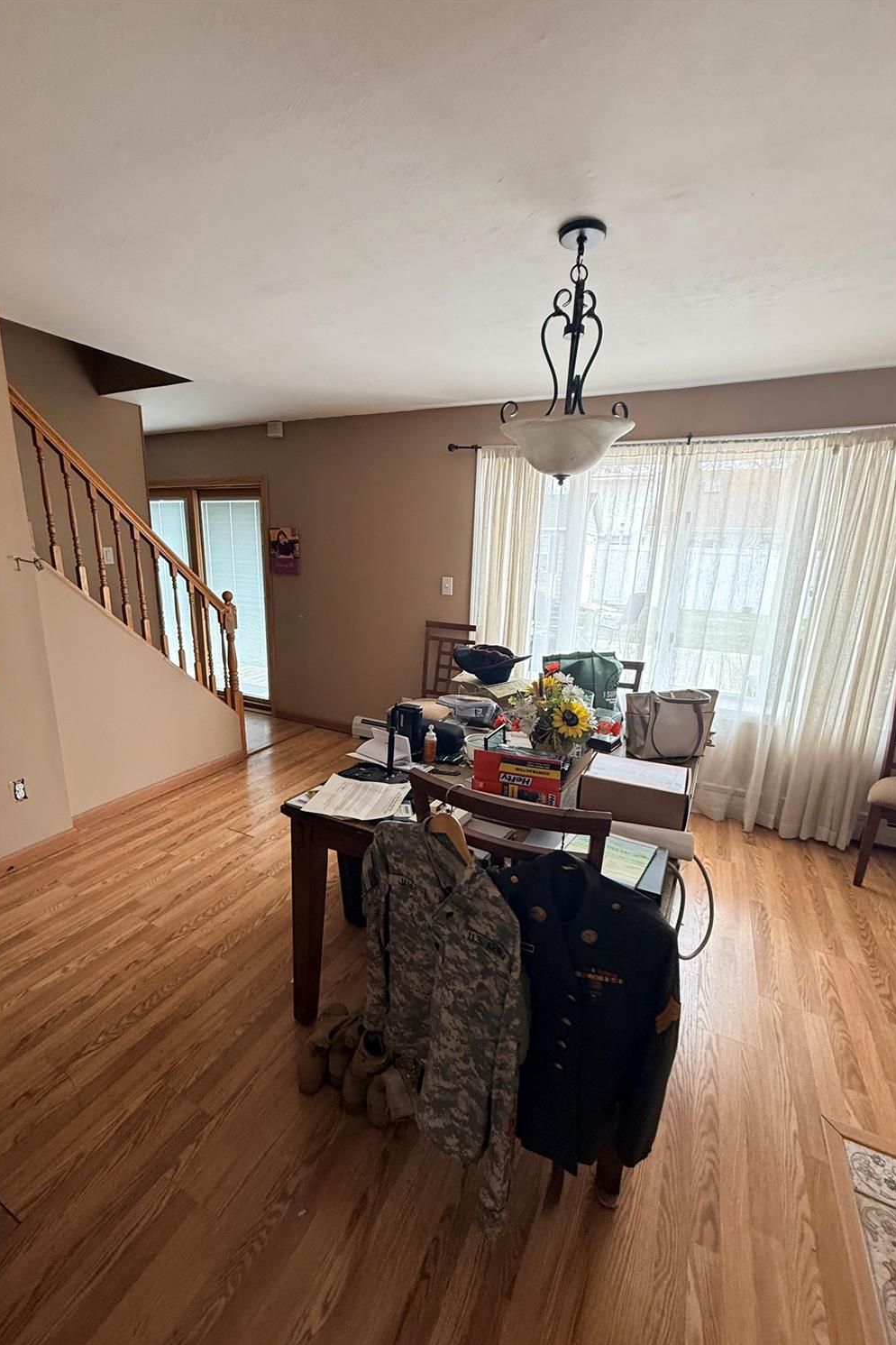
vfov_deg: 100.4
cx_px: 425
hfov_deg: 77.3
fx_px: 560
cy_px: 689
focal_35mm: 15
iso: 200
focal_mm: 2.22
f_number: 2.2
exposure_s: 1/99
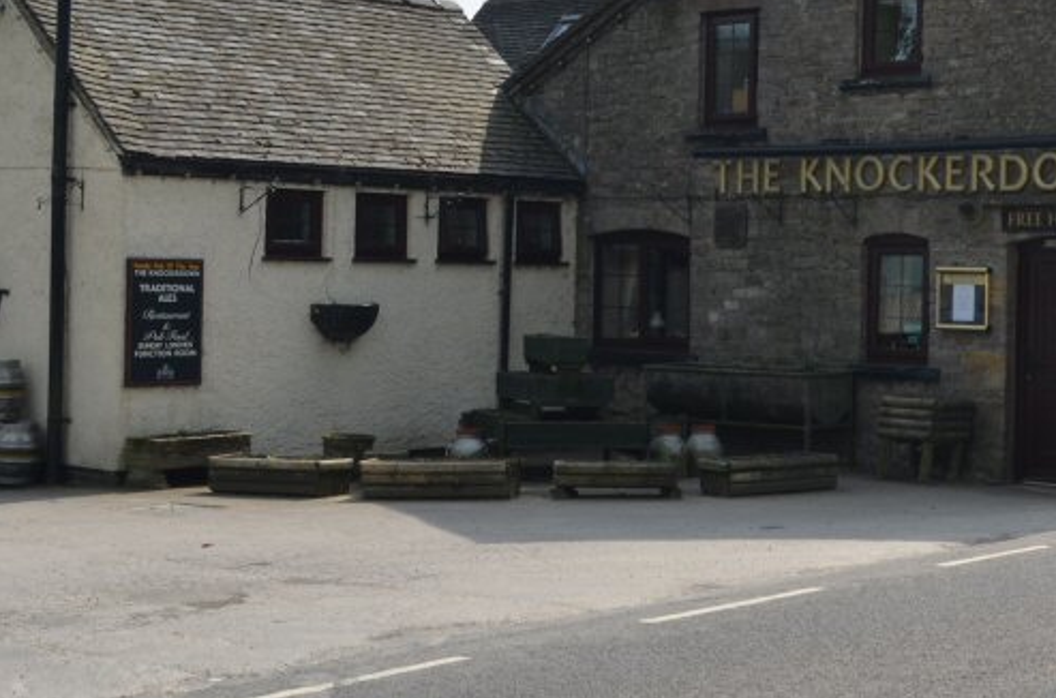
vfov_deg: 18.5
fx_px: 2136
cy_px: 242
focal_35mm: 73
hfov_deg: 27.3
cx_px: 827
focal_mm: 24
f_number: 8
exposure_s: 1/250
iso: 100
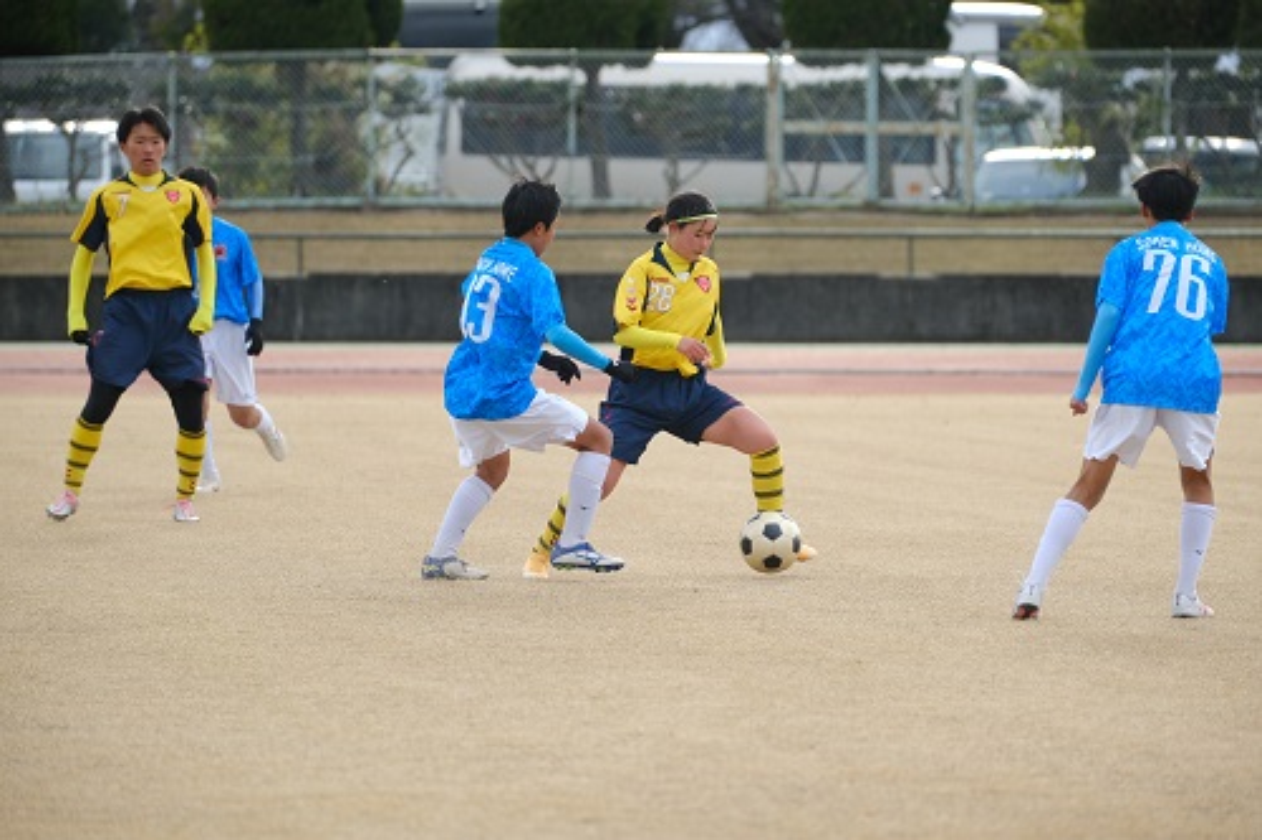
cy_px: 420
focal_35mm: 450
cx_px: 631
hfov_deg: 4.6
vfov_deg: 3.1
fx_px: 15769
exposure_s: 1/500
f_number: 5.6
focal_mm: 300
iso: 800
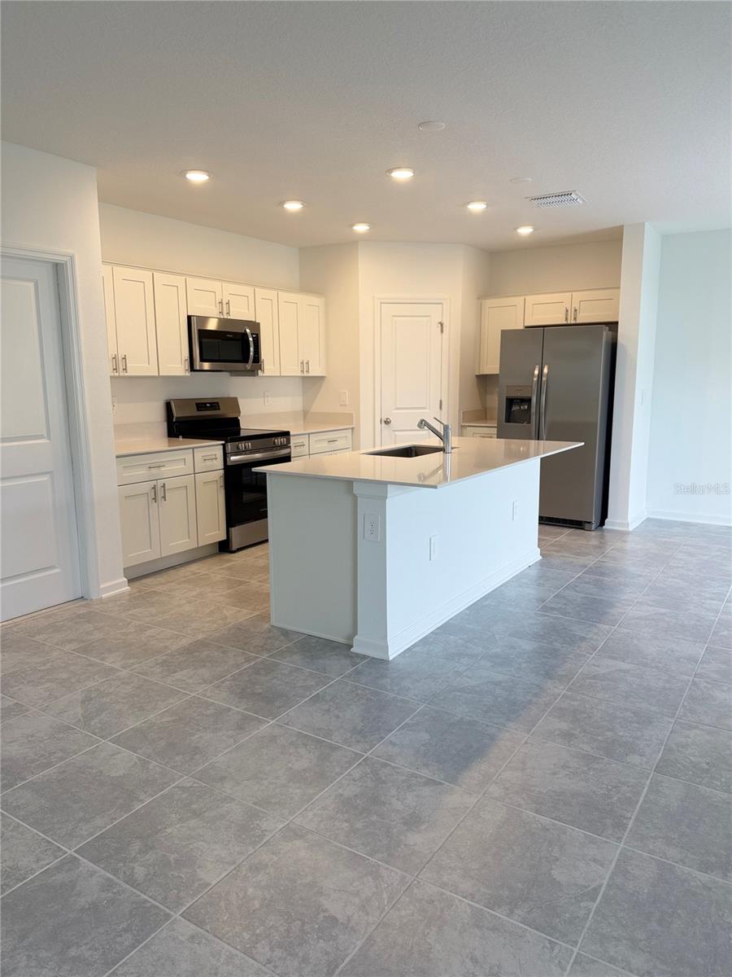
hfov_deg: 56.8
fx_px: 677
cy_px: 488
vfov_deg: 71.6
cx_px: 366
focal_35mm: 24
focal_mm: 6.76
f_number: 1.78
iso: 80
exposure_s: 1/134
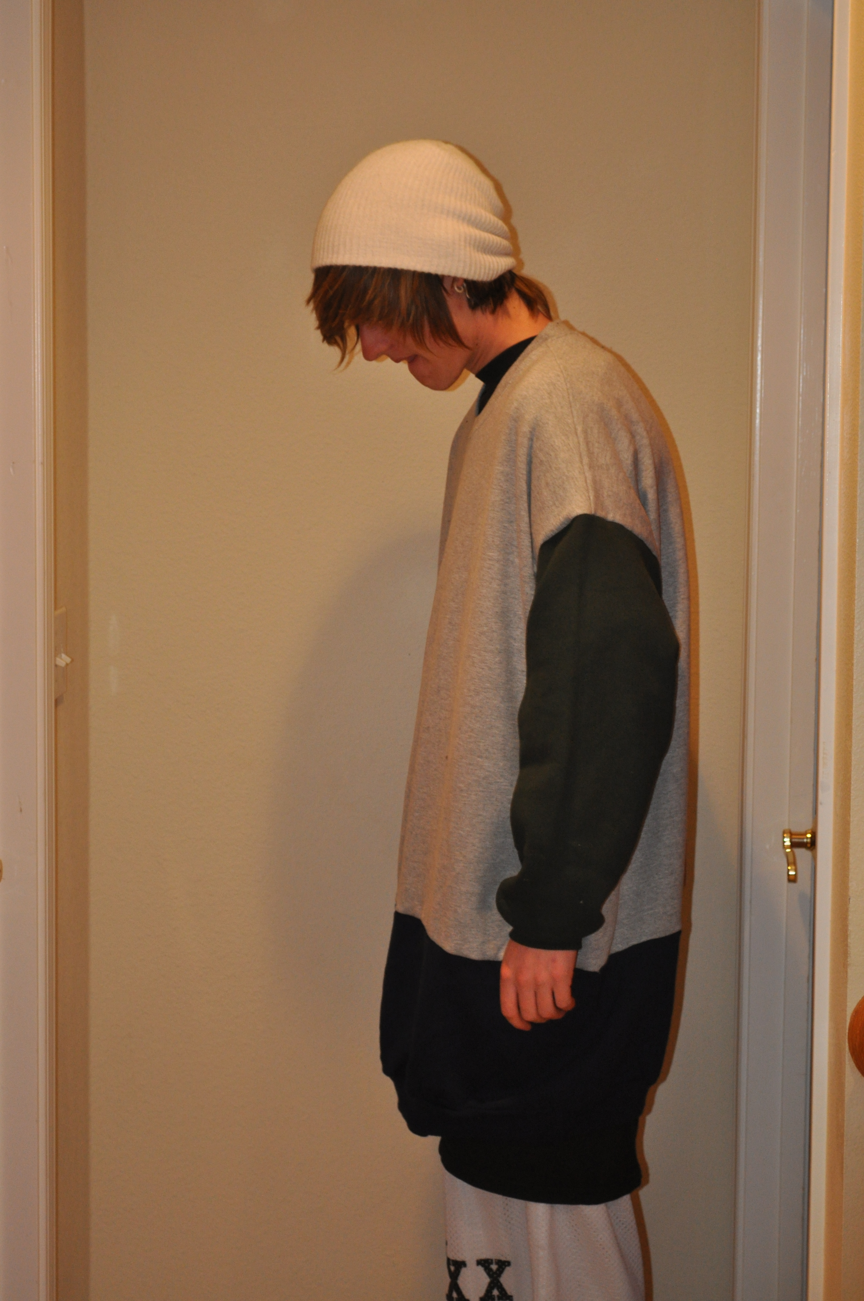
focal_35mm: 72
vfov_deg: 28.1
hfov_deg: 18.9
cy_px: 650
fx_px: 2599
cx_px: 432
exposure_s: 1/60
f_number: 5.6
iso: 800
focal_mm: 48
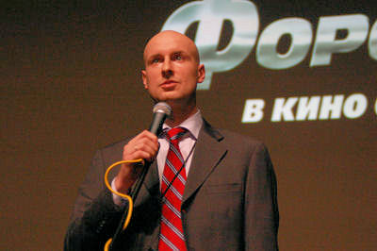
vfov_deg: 14.7
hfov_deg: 21.9
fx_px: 973
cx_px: 188
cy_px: 126
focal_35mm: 93
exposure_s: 1/60
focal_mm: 62
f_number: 4.5
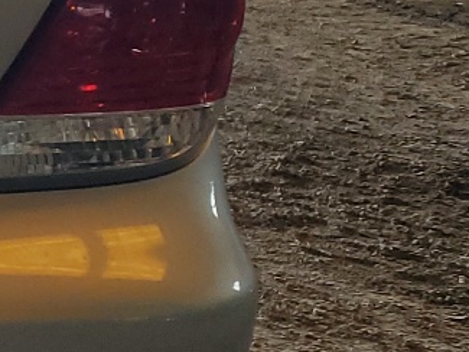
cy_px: 87
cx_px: -654
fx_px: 1735
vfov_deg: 11.6
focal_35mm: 128
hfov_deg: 12.3
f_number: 1.5
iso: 58
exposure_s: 1/120
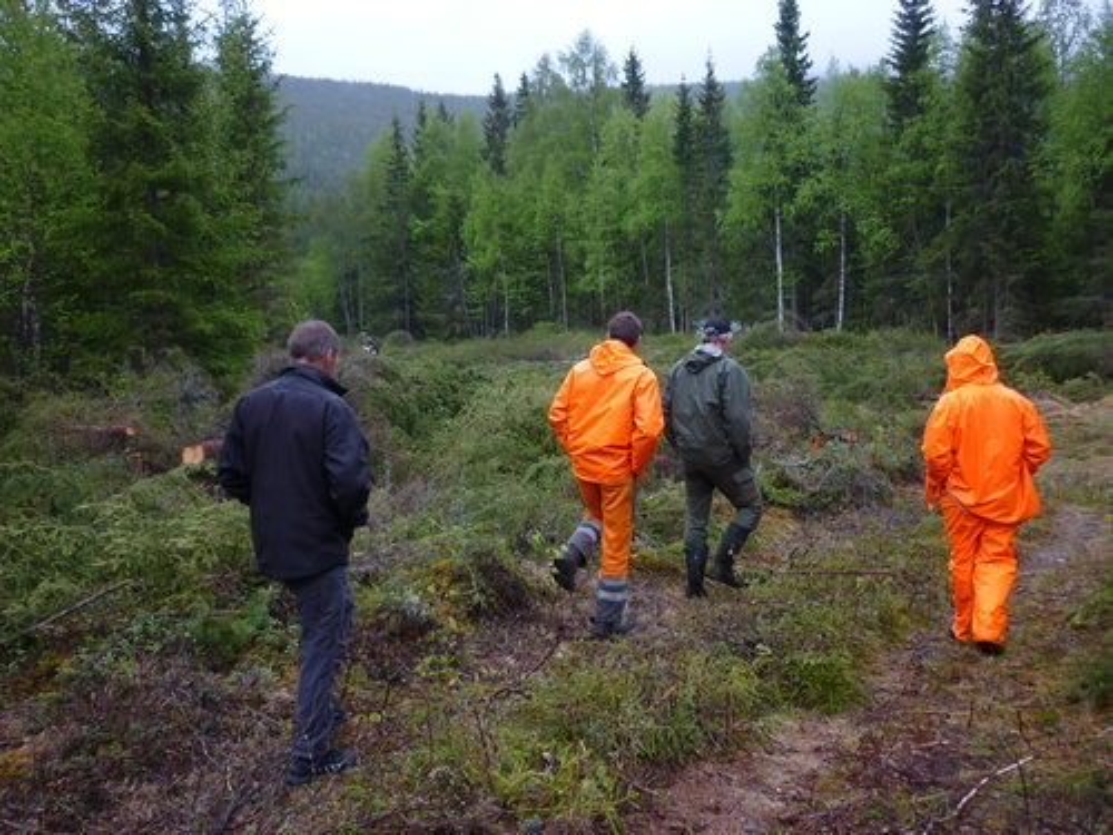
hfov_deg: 55.4
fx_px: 1061
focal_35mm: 33
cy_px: 418
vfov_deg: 42.9
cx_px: 556
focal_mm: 5.5
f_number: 2.8
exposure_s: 1/80
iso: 80
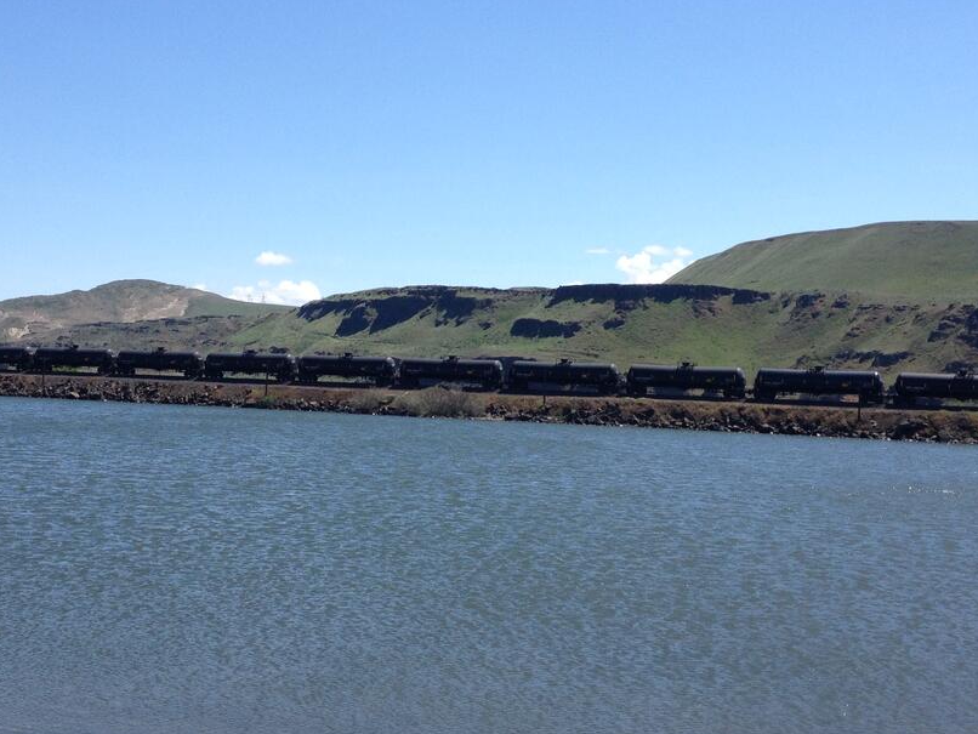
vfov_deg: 25.2
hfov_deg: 33.2
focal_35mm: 58
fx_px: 1639
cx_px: 416
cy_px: 382
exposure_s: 1/1783
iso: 50
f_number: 2.4
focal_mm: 4.28
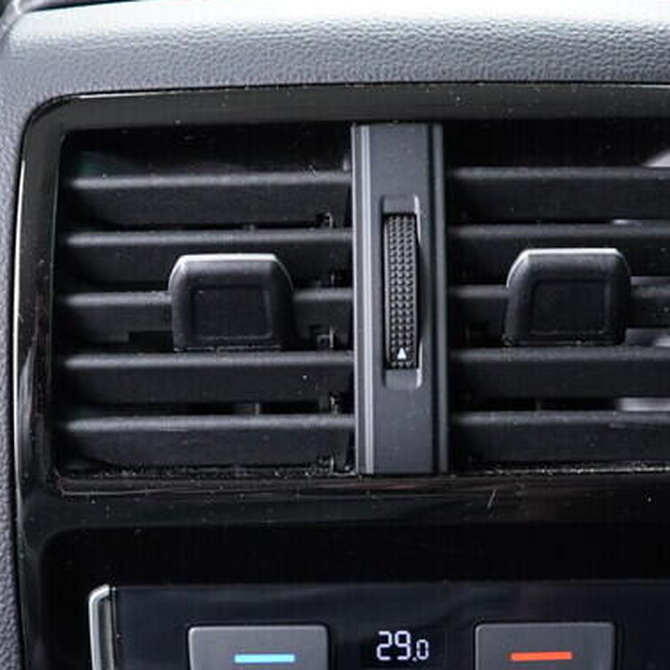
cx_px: 330
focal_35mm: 83
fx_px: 1818
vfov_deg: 20.9
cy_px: 386
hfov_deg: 20.9
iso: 1600
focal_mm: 24
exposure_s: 1/40
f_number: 2.8
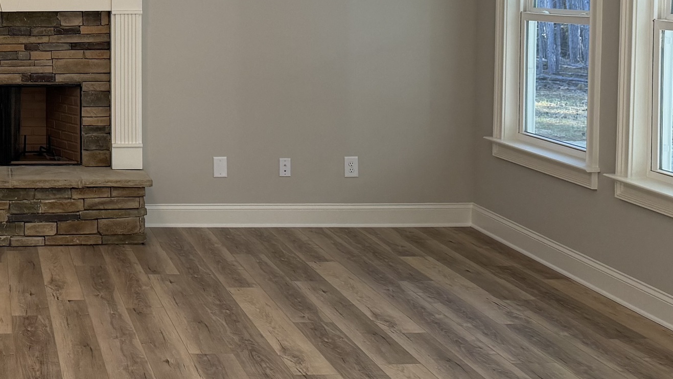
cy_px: 36
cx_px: 4
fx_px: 1089
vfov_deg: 19.4
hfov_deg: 31.8
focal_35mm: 61
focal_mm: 6.76
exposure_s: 1/170
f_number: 1.78
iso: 125
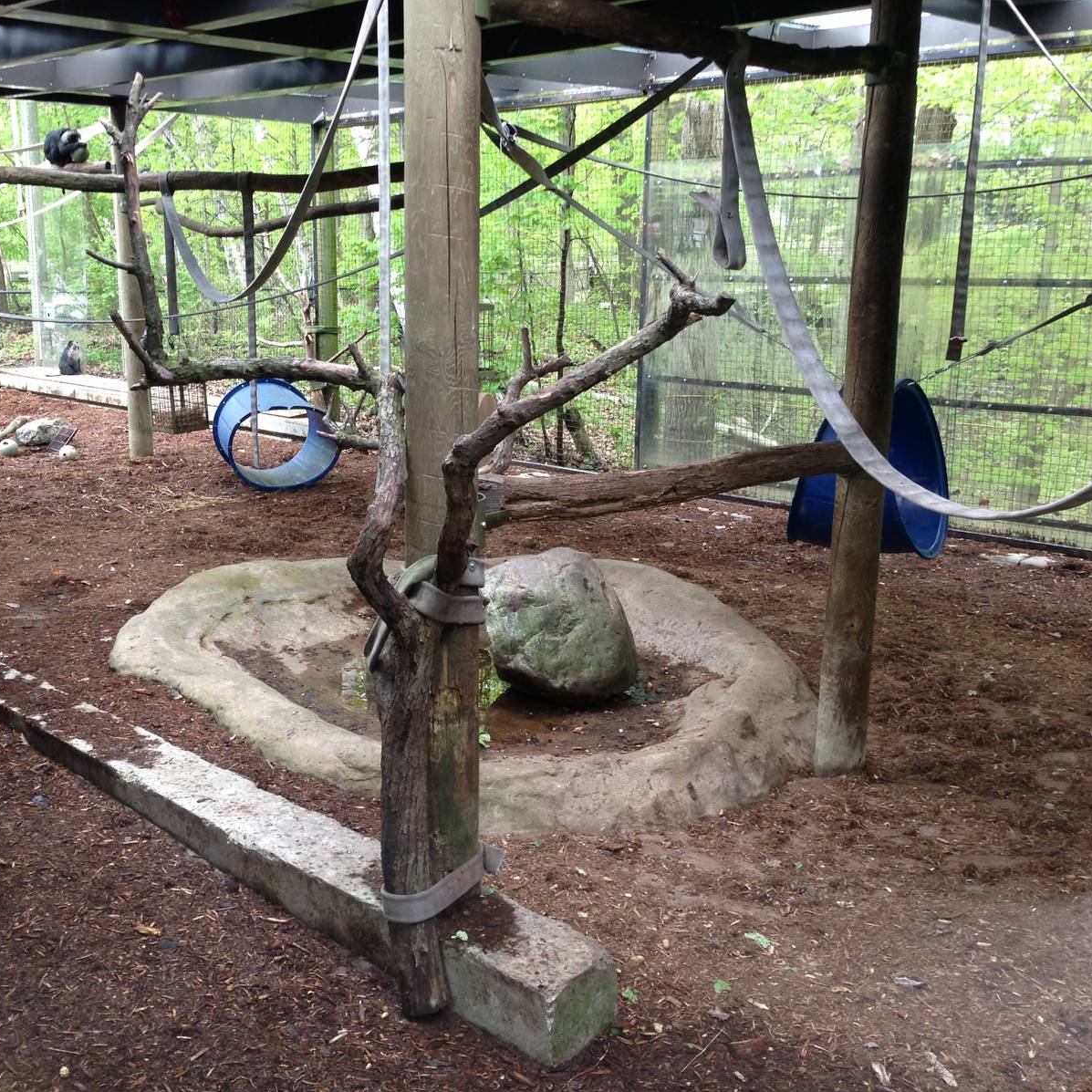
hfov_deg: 42.6
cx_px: 439
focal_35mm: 39
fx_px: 1392
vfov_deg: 42.8
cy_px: 546
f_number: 2.4
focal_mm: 4.13
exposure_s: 1/30
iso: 64
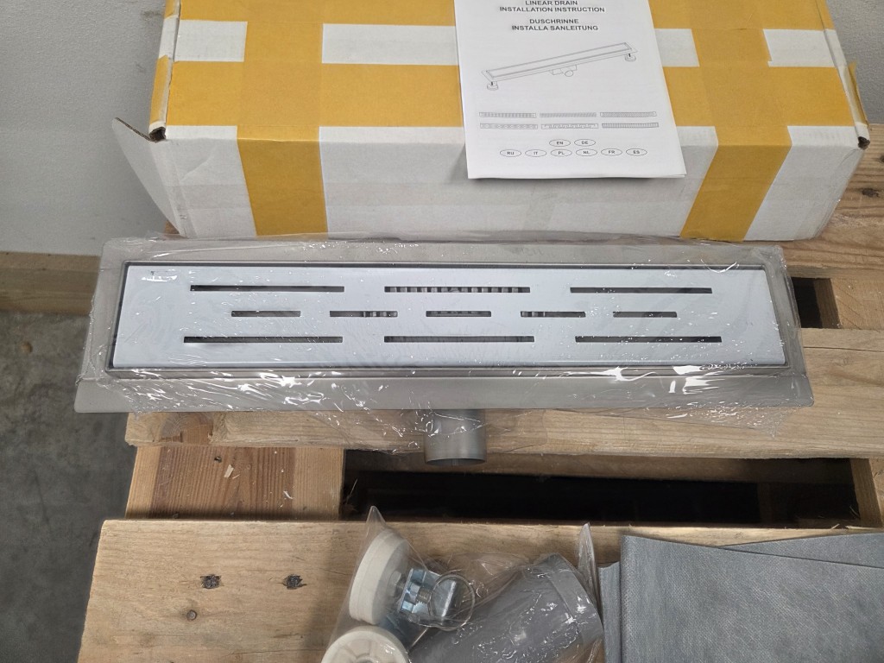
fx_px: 587
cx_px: 442
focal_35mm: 23
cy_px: 332
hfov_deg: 73.9
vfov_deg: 58.9
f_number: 1.8
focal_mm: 5.4
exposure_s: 1/100
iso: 160
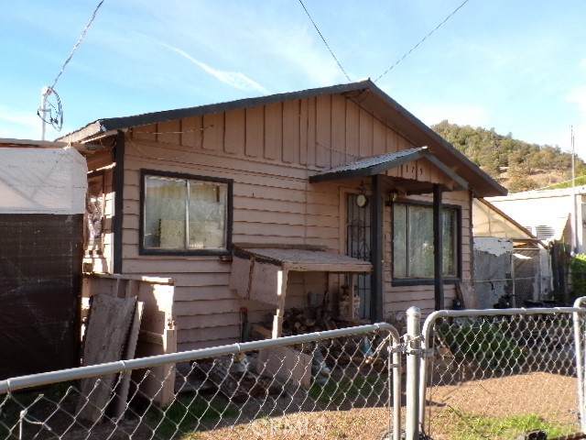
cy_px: 220
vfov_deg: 44.2
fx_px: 542
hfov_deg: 56.8
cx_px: 293
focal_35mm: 32
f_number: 4.8
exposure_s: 1/170
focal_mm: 5.8
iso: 100
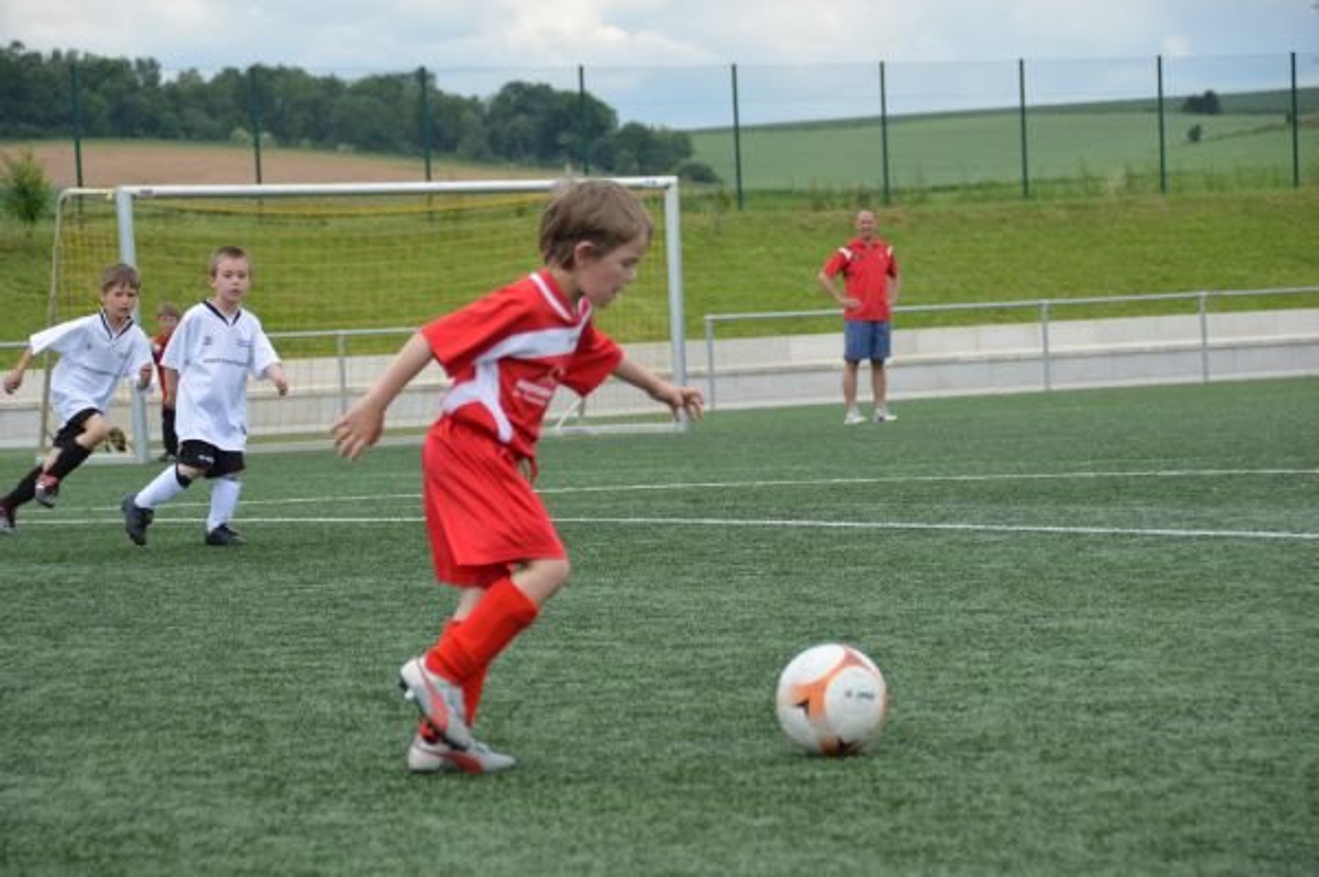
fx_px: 5217
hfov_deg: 14.4
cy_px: 438
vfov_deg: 9.6
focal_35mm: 142
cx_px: 660
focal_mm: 95
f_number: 5.3
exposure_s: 1/1250
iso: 400
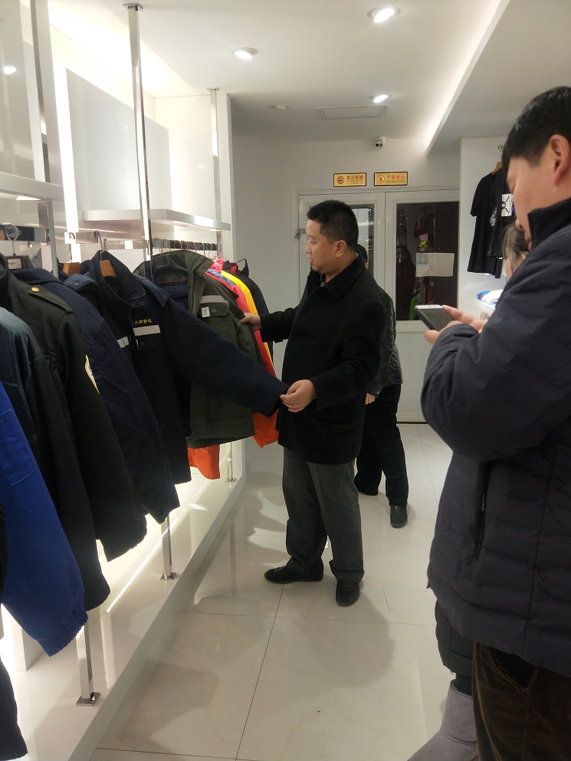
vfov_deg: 69.4
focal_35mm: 25
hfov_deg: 54.9
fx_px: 550
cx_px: 286
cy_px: 380
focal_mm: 4.27
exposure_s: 1/100
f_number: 1.7
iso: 80
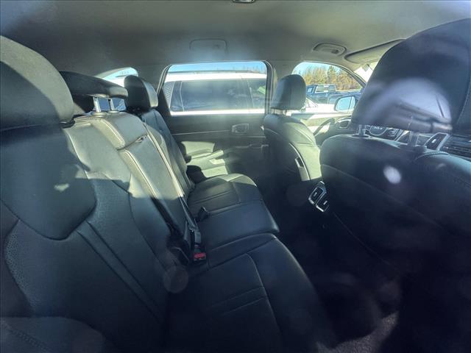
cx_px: 236
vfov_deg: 85.7
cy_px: 176
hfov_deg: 102.1
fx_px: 190
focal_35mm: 14
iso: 800
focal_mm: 2.22
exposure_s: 1/60
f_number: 2.2
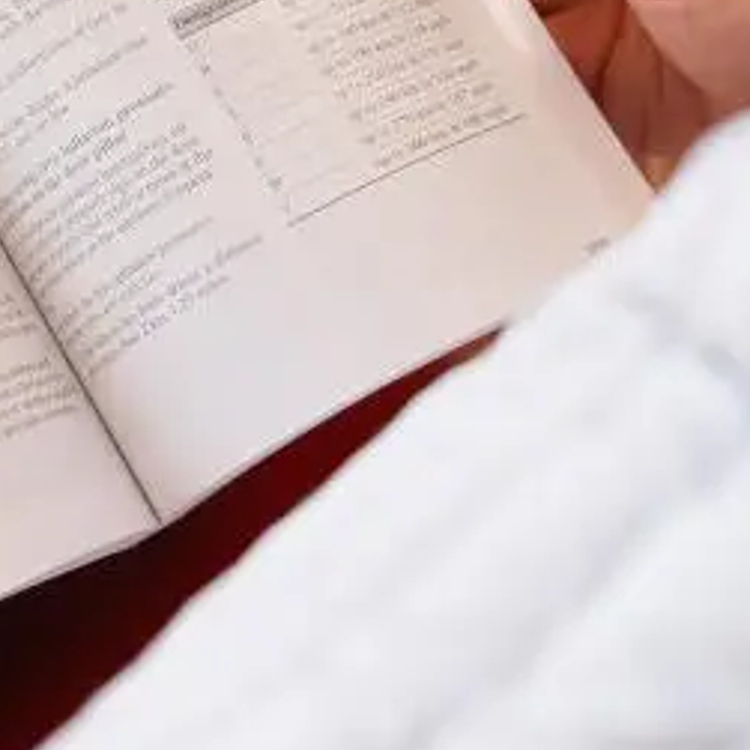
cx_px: -69
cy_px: 57
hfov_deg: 11.5
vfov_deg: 11.6
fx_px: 3677
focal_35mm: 150
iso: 1000
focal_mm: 34
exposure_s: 1/200
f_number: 4
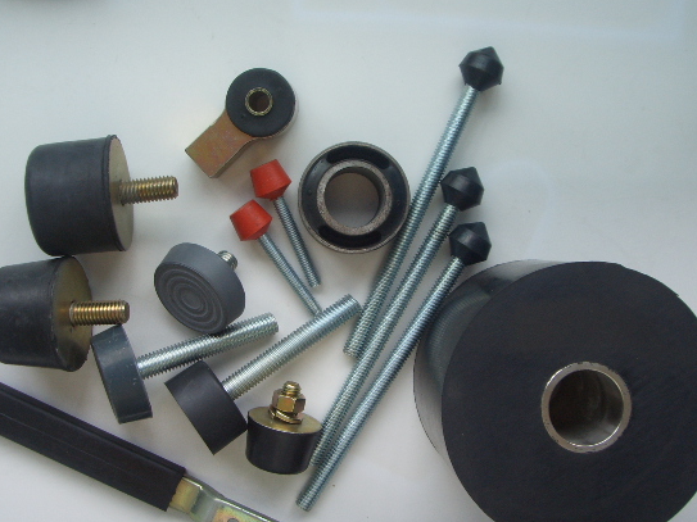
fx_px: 926
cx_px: 335
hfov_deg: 41.2
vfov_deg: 31.5
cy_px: 271
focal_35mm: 46
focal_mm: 6.6
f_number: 3.5
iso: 76
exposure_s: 1/90
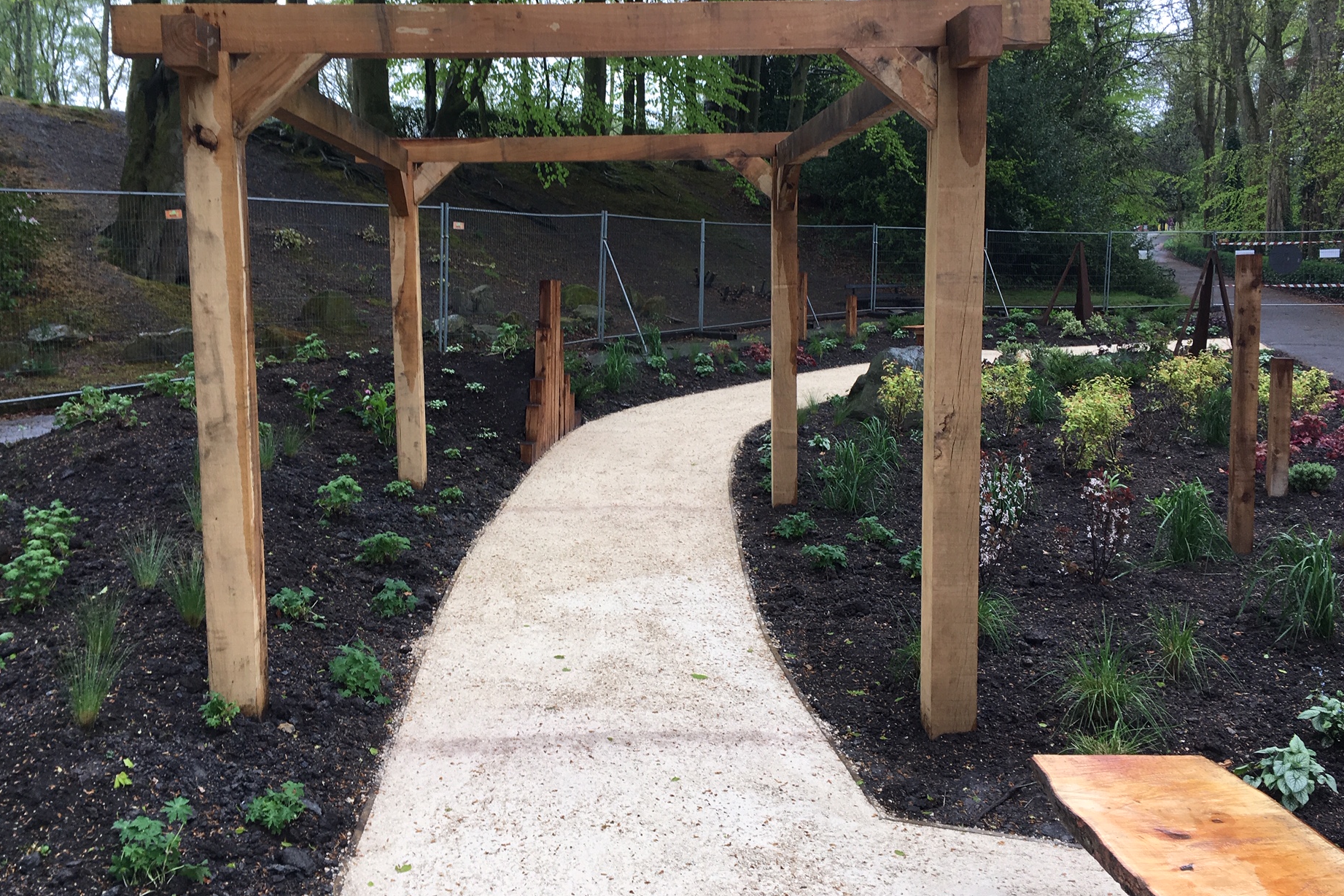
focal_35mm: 33
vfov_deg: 39.9
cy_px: 378
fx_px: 1232
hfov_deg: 57.2
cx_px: 639
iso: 25
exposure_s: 1/100
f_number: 2.2
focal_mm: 4.15
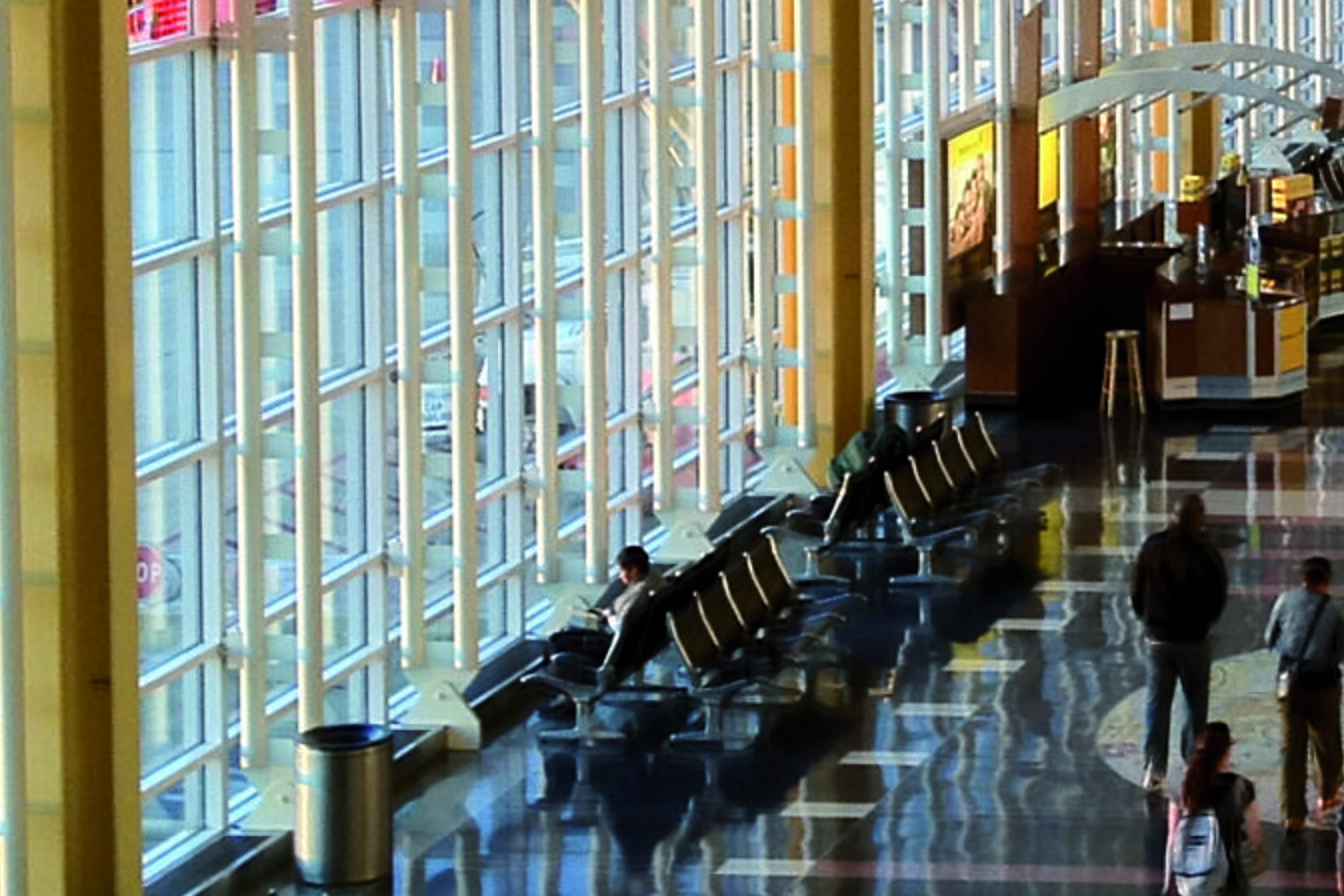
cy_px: -180
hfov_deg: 15.0
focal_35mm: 130
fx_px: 4853
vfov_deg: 10.4
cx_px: 1748
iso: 64
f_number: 2.4
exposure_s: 1/30
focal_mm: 4.28
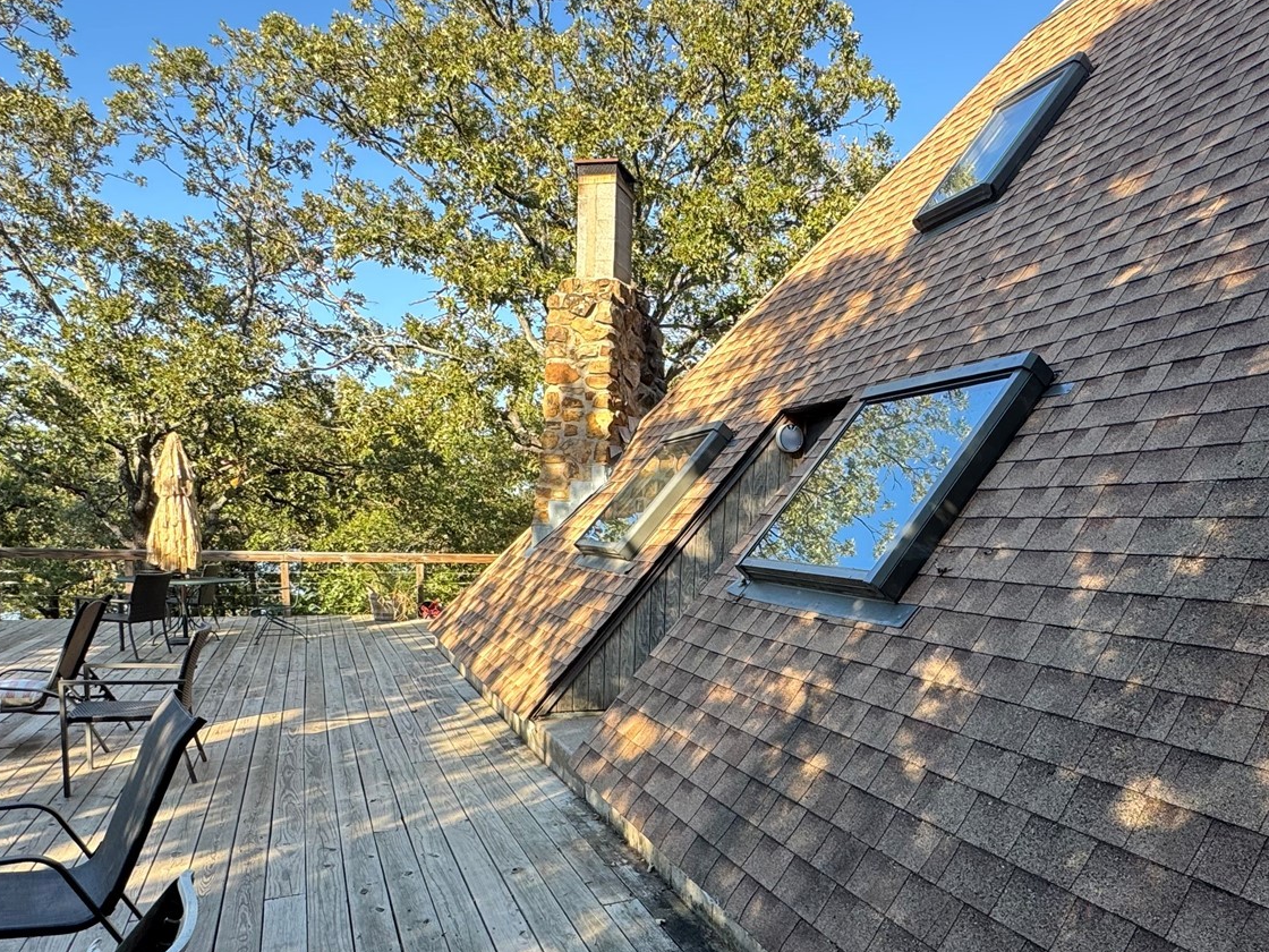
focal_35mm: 24
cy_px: 639
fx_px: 880
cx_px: 764
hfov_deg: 70.8
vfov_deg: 55.6
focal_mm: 2.22
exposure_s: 1/226
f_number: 2.2
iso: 40
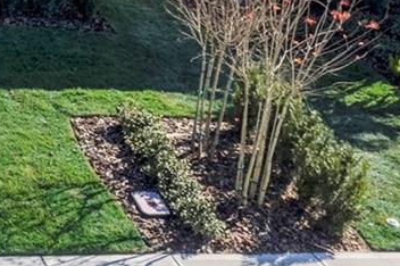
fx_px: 1110
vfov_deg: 12.7
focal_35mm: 100
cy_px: -182
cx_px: -358
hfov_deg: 16.5
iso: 100
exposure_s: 1/350
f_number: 2.8
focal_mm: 8.38
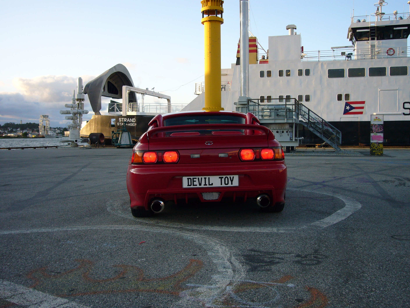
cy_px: 154
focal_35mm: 35
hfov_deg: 52.6
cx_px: 205
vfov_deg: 40.7
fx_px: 415
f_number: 3
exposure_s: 1/250
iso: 80
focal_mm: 5.7
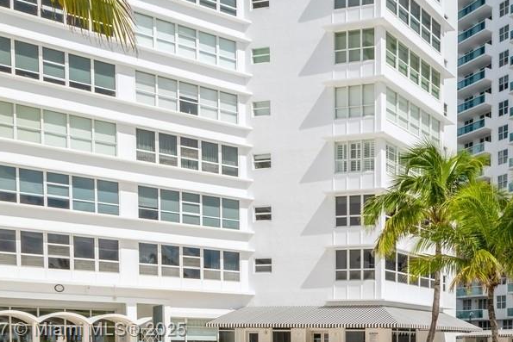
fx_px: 613
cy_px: 331
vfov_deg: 29.4
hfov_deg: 36.3
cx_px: 600
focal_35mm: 43
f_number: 10
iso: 200
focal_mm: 16
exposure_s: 1/500
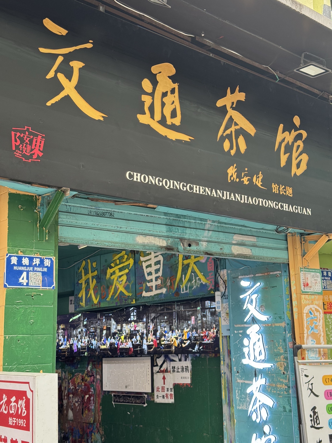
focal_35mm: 48
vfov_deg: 39.7
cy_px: 222
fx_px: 614
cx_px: 166
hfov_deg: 30.3
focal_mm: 6.76
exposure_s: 1/171
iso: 80
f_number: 1.78
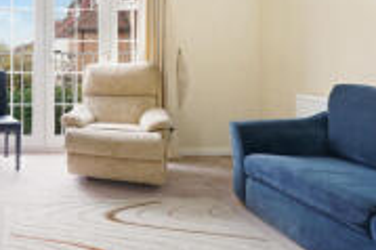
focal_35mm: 32
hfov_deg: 50.5
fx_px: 334
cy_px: 51
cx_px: 23
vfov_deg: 39.5
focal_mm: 12
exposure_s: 1/400
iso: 500
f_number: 4
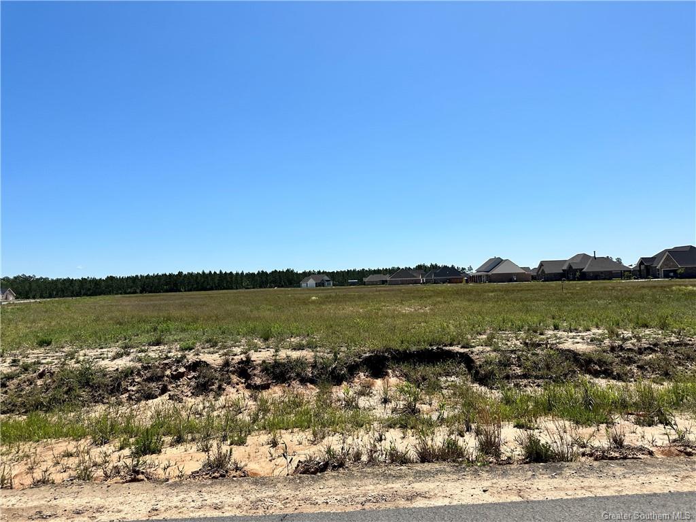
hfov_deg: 71.6
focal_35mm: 24
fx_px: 483
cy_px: 261
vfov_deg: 56.8
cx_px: 348
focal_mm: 6.86
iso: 80
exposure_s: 1/8197
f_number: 1.78
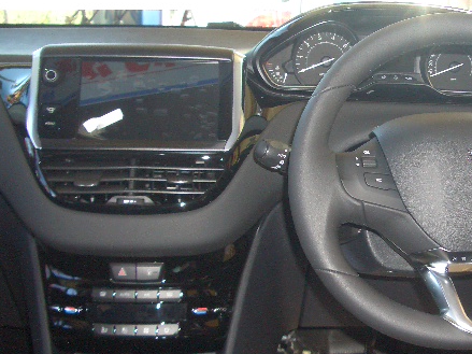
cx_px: 327
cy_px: 200
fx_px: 695
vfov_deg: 28.5
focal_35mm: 51
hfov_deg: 37.0
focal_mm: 5.8
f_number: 2.6
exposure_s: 1/60
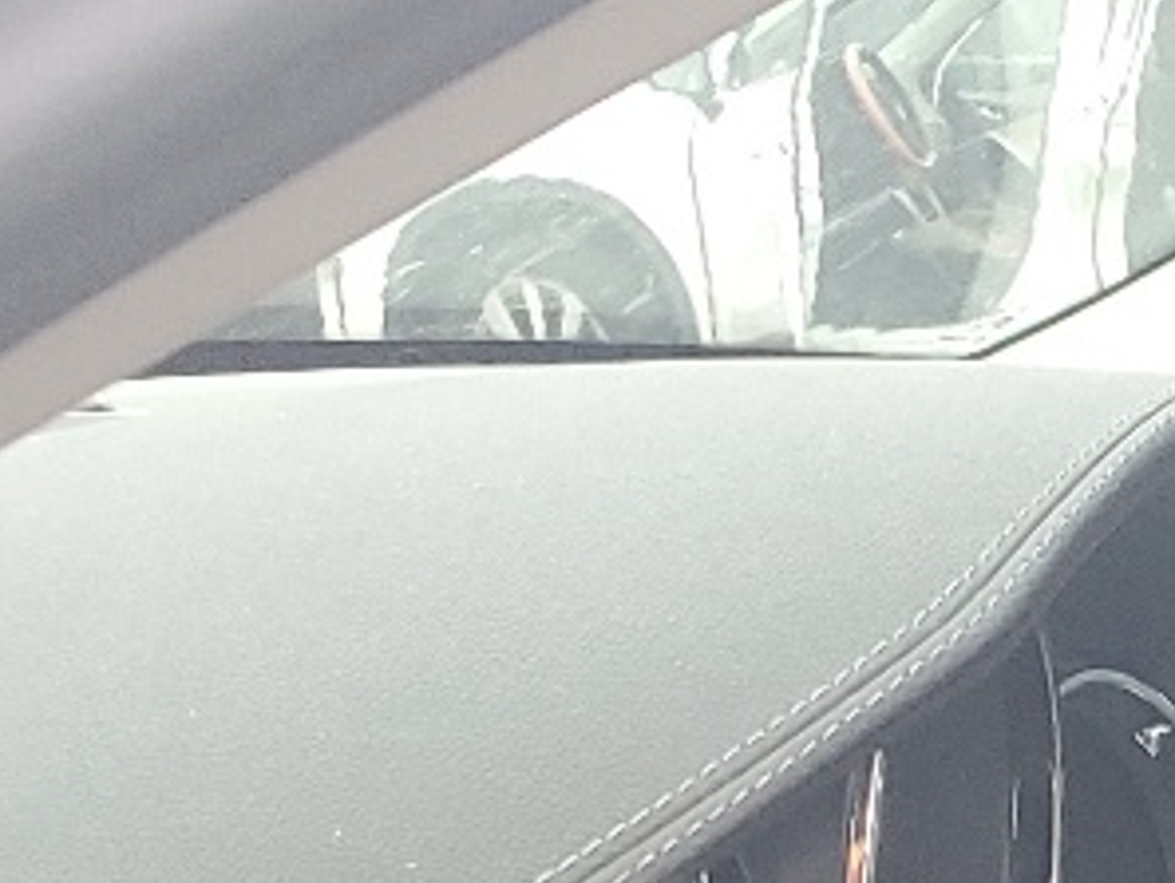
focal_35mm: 140
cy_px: 2186
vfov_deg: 9.4
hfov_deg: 12.4
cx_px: 2390
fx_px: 4754
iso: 98
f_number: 1.5
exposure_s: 1/120
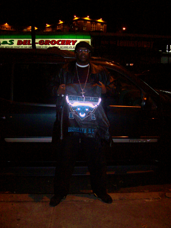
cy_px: 114
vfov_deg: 51.4
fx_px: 237
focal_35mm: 36
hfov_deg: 39.6
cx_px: 86
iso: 200
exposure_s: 1/45.3
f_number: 2.7
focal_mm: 6
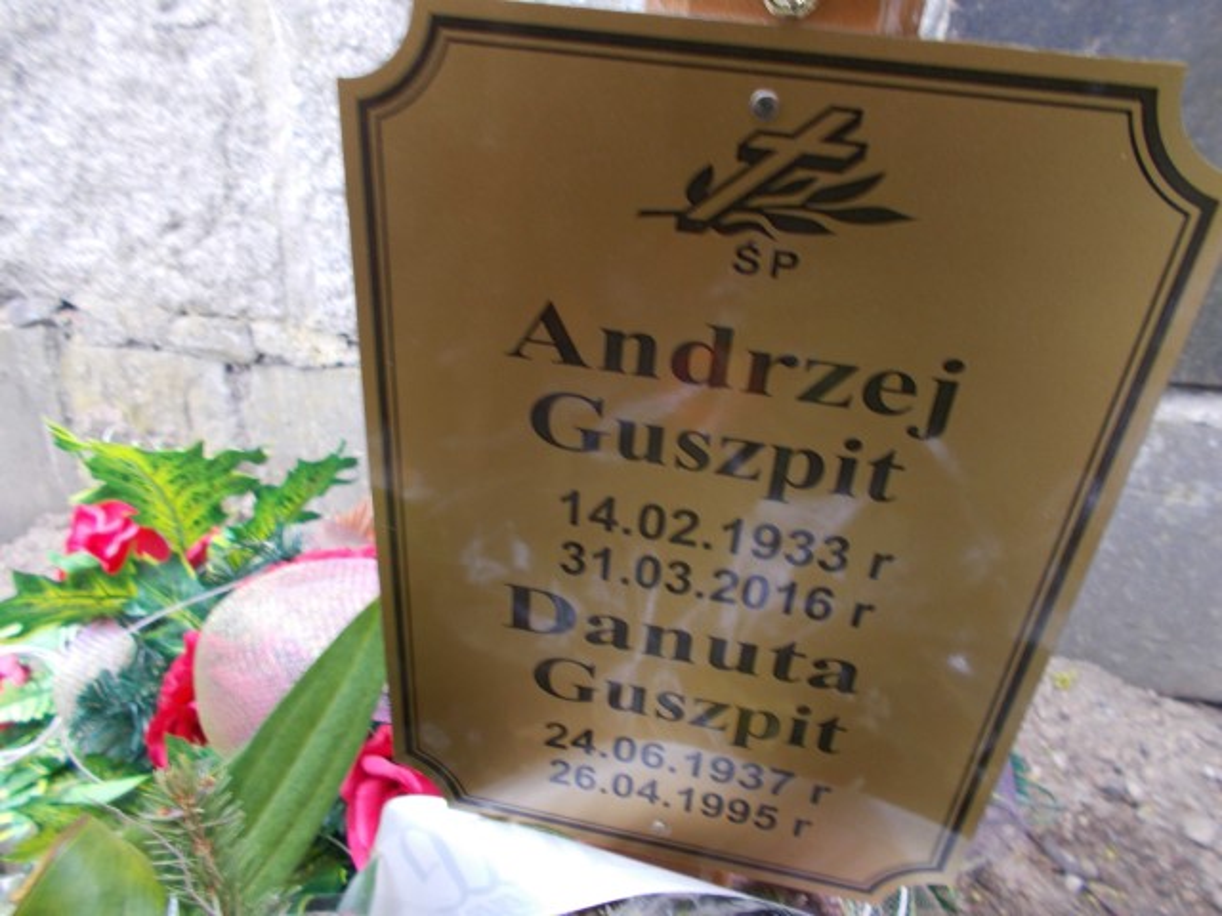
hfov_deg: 67.3
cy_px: 458
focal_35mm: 26
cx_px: 611
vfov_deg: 53.1
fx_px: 918
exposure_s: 1/30
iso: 80
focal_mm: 4.6
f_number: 3.2
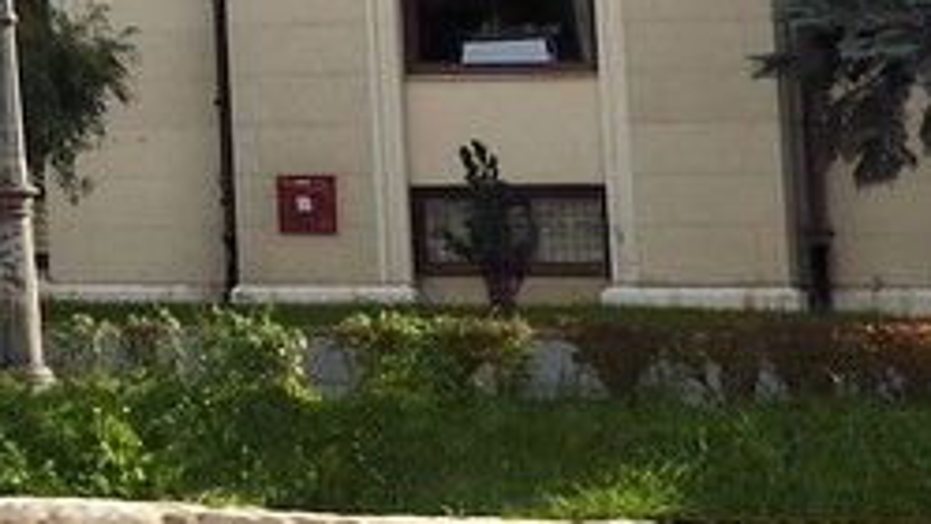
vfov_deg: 5.4
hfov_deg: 8.6
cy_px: -887
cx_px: -1712
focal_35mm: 215
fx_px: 5307
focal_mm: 32
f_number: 9
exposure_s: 1/400
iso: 200
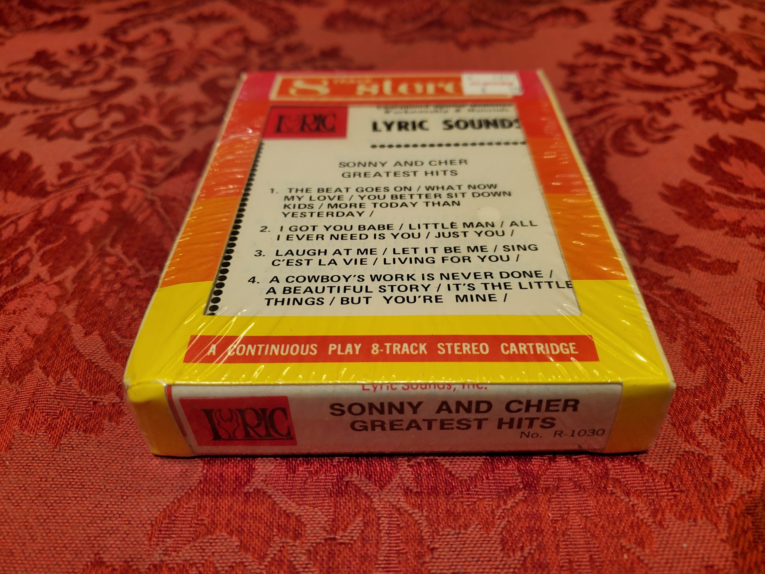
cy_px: 287
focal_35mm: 26
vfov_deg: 53.1
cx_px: 382
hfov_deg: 67.3
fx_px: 575
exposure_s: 1/179
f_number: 1.5
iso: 50
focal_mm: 4.3
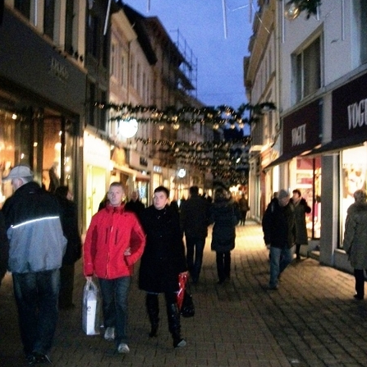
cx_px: 184
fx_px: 456
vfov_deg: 43.8
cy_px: 167
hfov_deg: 43.9
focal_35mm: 38
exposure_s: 1/30
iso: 250
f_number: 2.9
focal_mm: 5.7
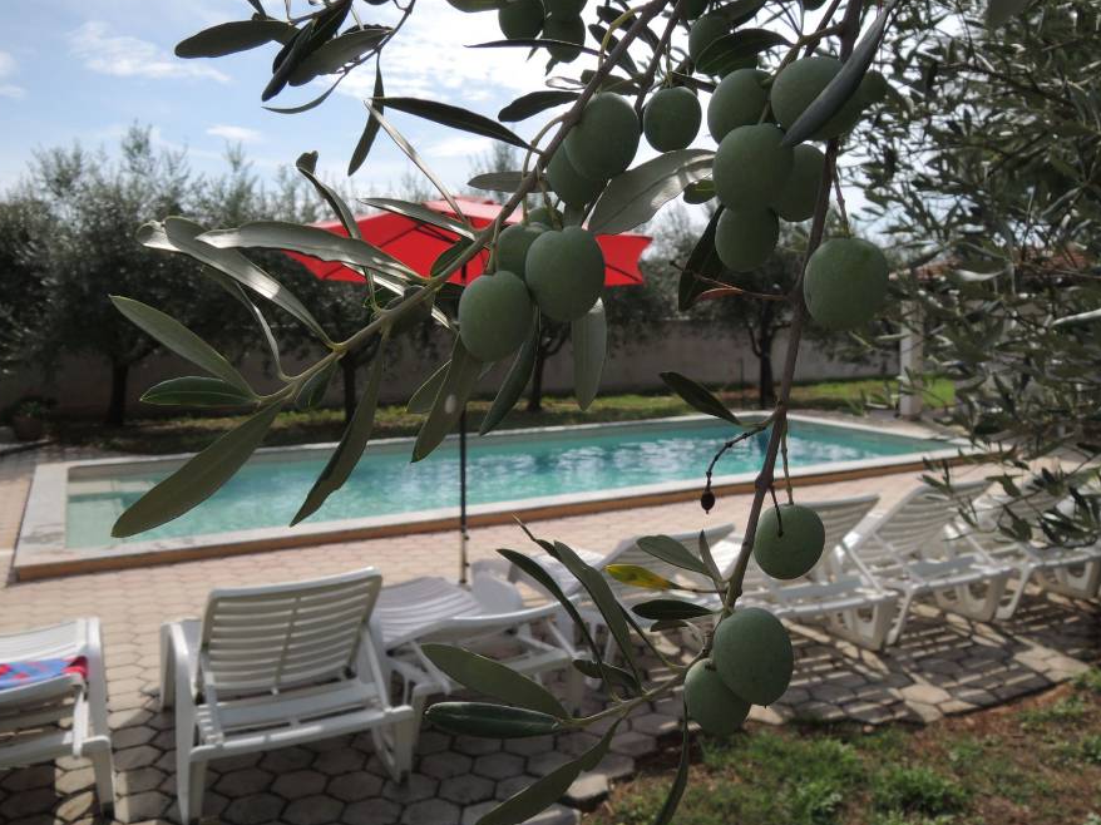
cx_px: 542
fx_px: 890
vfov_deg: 49.7
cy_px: 381
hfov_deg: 63.5
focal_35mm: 28
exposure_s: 1/1250
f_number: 3.2
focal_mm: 4.3
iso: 100
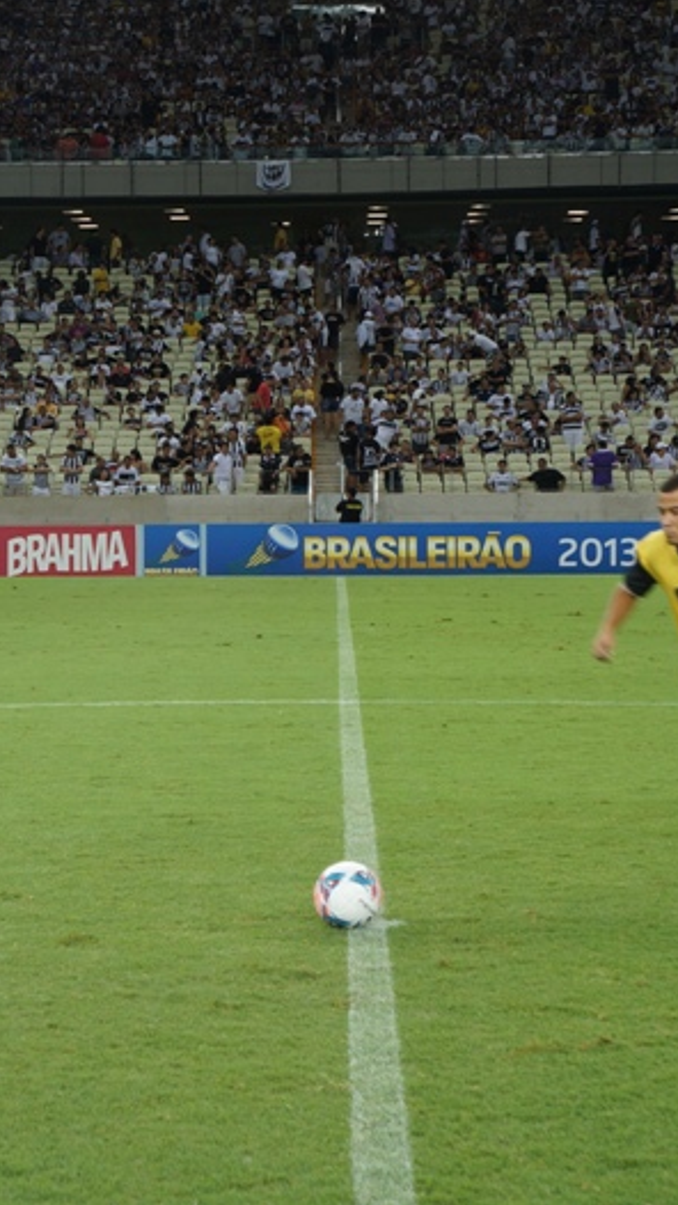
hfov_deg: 14.0
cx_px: 179
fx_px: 2748
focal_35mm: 86
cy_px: 600
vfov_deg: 24.7
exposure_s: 1/80
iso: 200
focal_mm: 36
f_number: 5
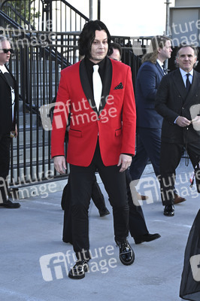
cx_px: 100
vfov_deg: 31.4
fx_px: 534
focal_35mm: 64
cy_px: 150
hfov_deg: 21.2
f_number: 6.3
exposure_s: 1/320
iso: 640
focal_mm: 64
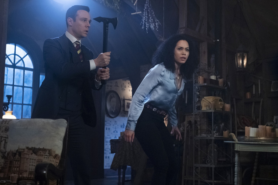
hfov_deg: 38.9
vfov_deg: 26.5
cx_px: 139
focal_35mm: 51
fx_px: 394
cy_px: 92
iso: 6400
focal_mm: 34.2
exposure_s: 1/160
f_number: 3.6
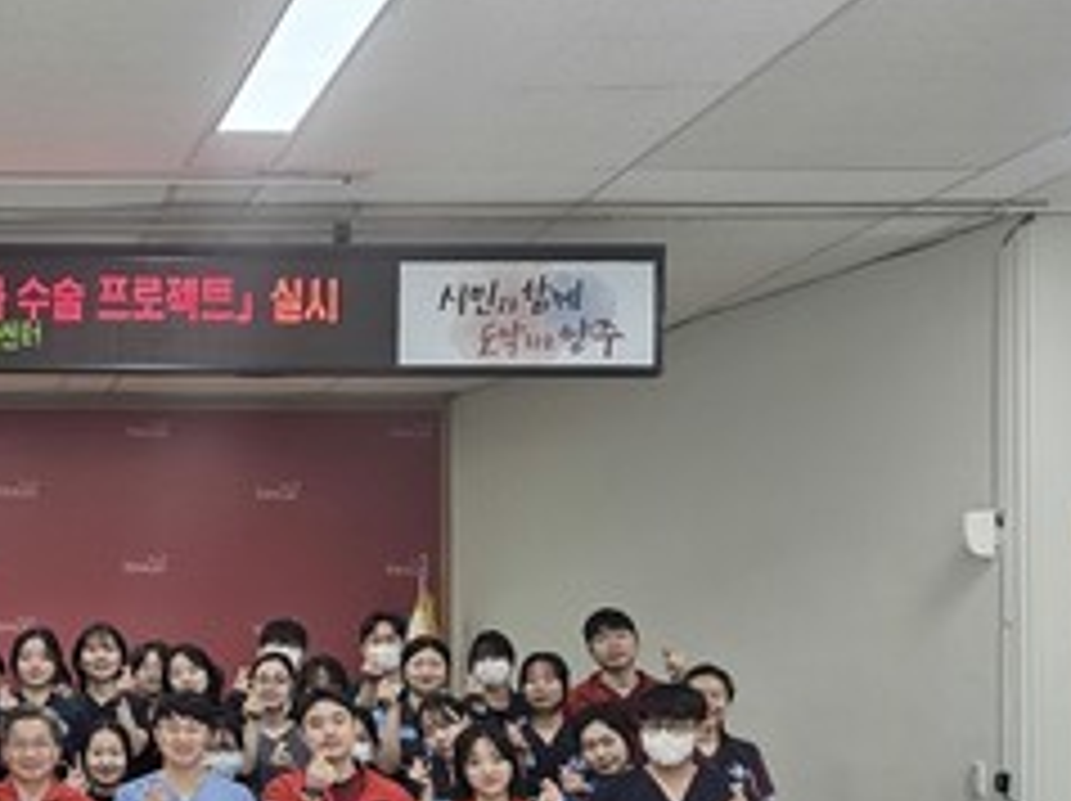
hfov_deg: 29.5
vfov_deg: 24.6
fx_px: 1793
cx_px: -144
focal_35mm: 58
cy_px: 693
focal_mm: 5.4
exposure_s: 1/120
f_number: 1.8
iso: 160
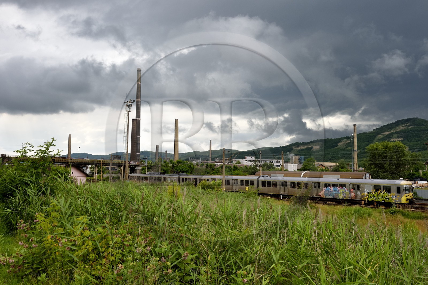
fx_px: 345
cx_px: 214
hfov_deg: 63.7
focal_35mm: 29
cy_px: 142
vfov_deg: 44.9
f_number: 11
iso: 800
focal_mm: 29
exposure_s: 1/640
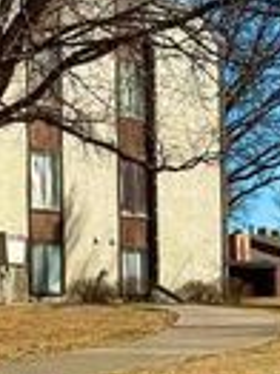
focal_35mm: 122
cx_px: -274
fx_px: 1318
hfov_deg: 11.1
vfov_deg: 16.1
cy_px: 227
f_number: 1.78
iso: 80
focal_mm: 6.76
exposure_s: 1/3953
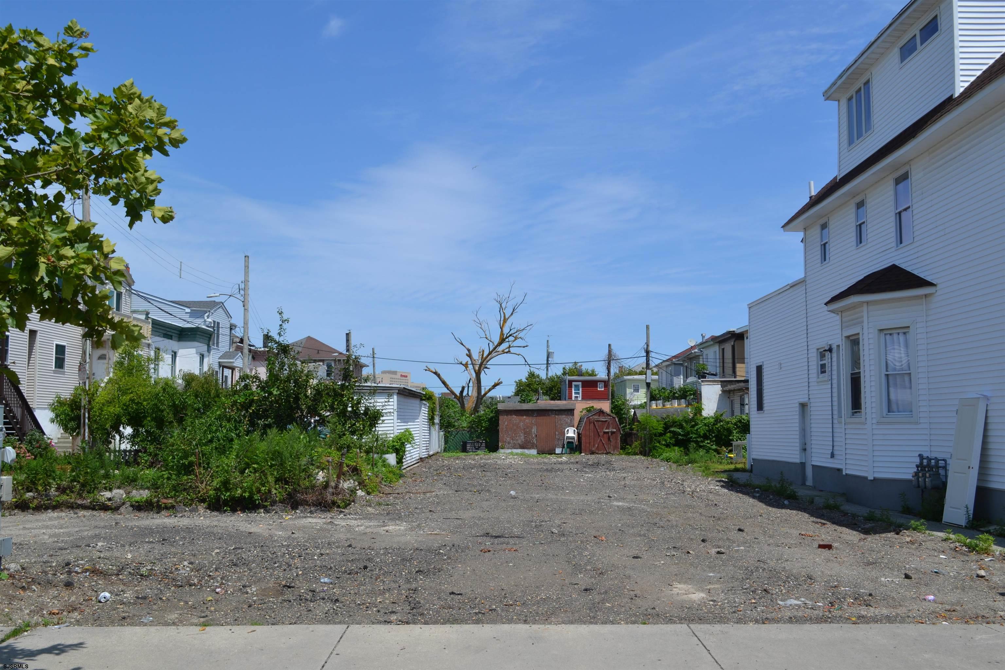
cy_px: 335
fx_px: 1005
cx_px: 502
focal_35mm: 36
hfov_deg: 53.1
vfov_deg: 36.9
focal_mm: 24
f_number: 8
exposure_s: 1/250
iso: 100
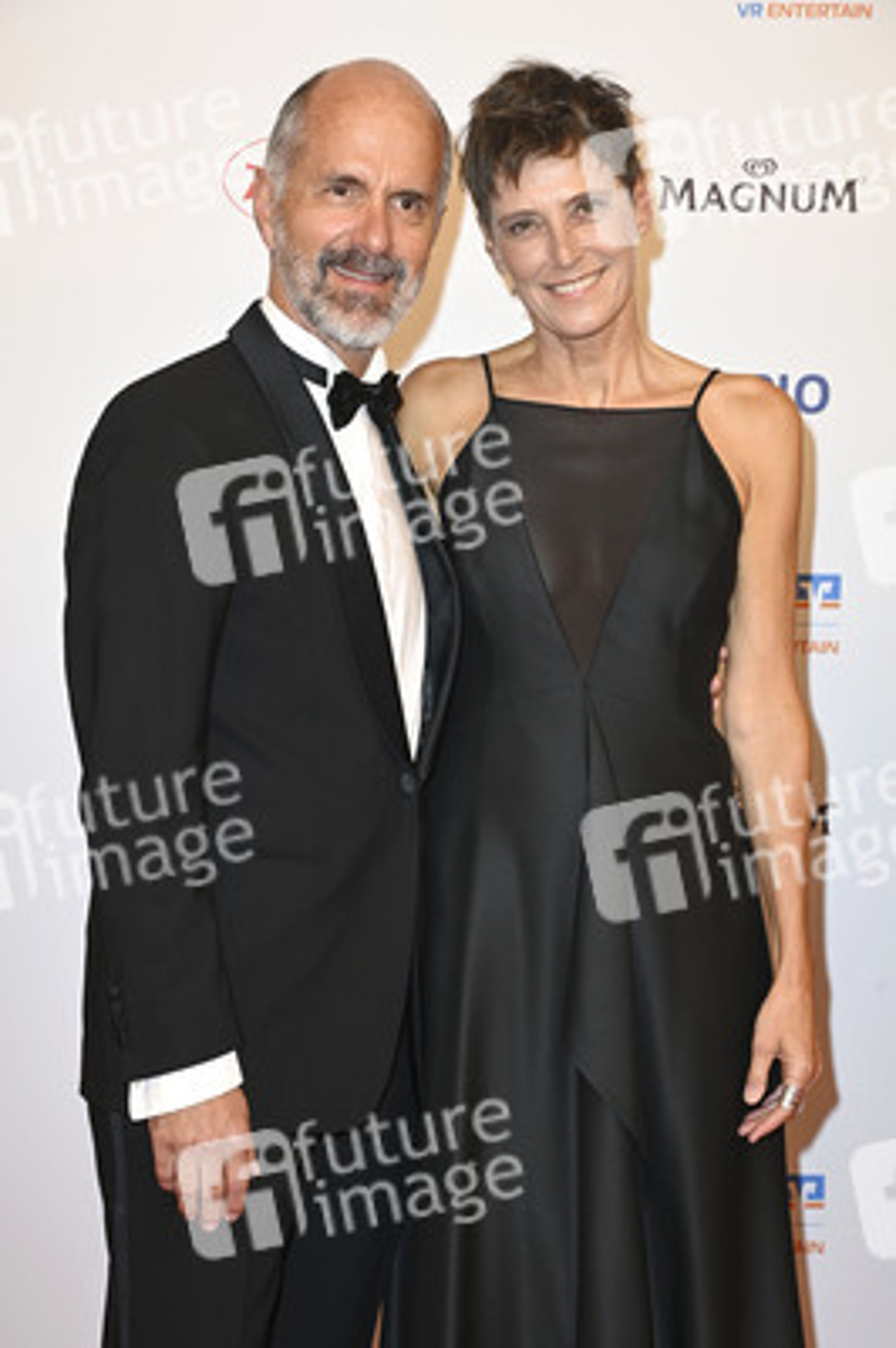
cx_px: 448
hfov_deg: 17.5
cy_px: 674
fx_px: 2917
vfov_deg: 26.0
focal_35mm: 78
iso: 640
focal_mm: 78
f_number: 7.1
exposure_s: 1/200
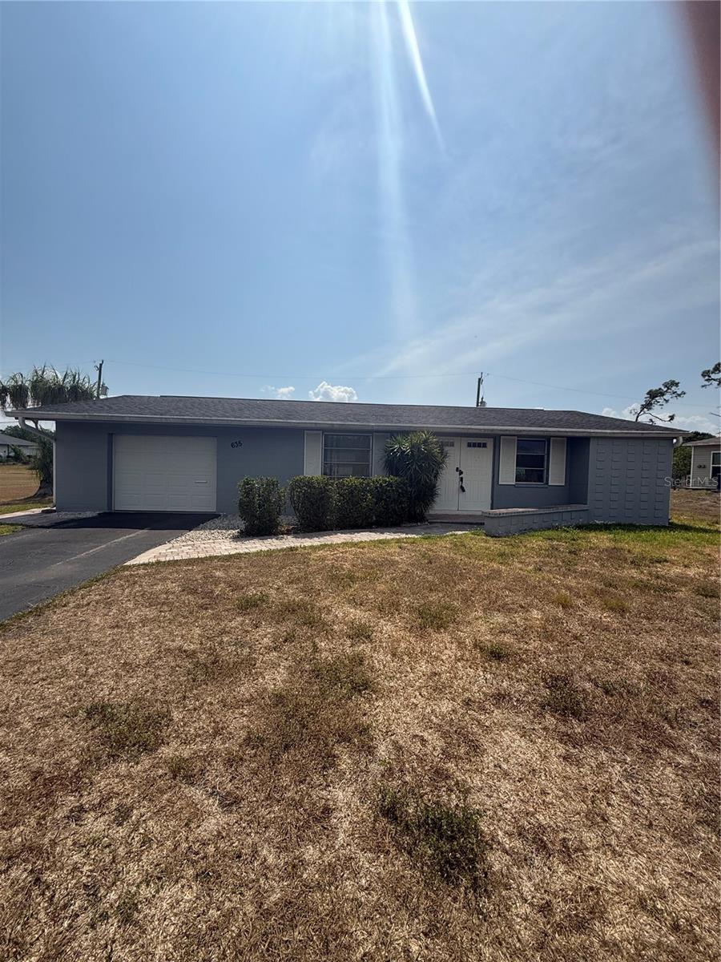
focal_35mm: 14
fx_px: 389
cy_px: 481
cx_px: 360
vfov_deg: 102.1
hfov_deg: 85.7
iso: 50
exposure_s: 1/4762
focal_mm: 2.22
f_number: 2.2
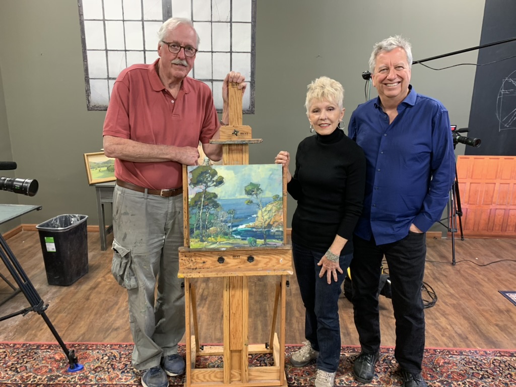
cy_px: 194
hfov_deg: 67.3
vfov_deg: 53.1
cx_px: 258
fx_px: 388
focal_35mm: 26
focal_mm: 4.25
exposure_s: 1/60
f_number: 1.8
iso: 160
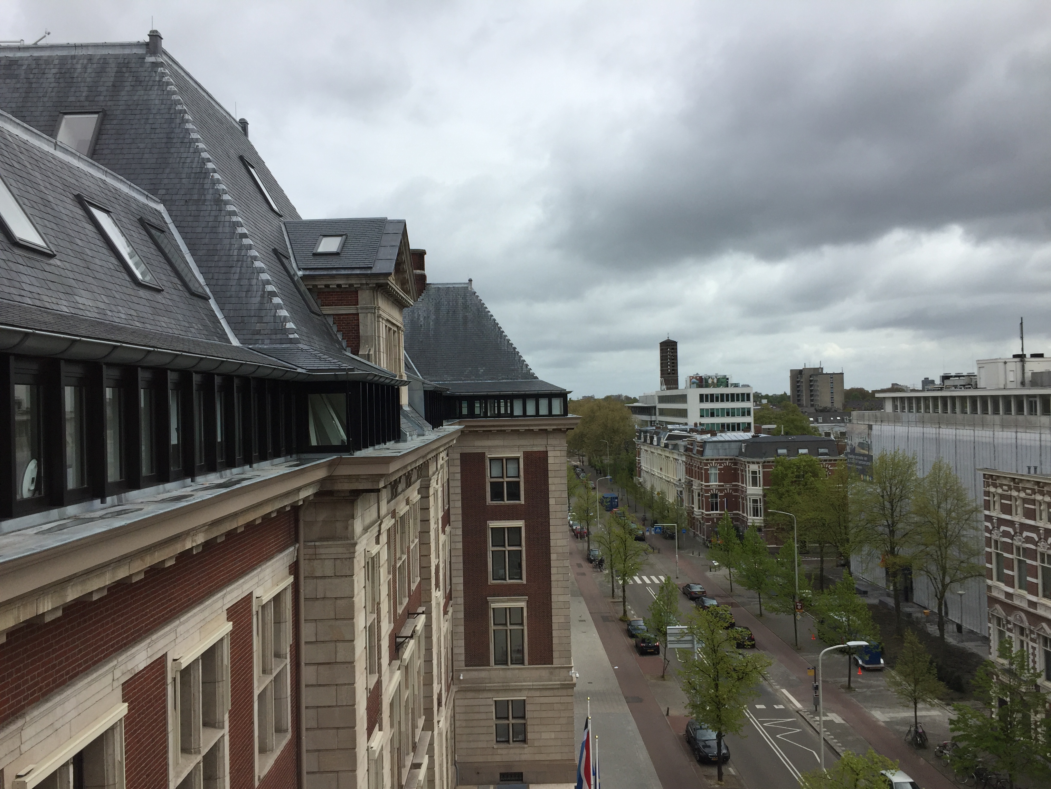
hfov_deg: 61.7
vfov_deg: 48.2
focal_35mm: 29
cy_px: 394
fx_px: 880
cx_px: 526
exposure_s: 1/2083
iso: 32
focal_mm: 4.15
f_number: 2.2
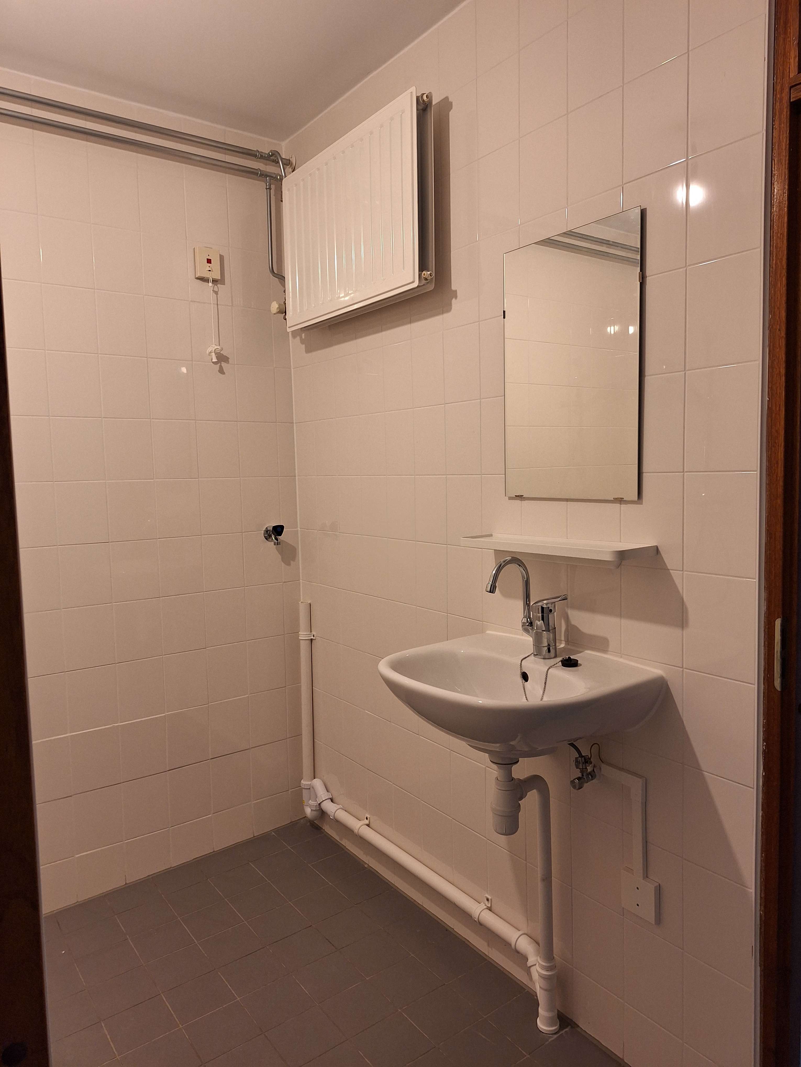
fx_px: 710
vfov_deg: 73.9
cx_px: 400
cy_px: 534
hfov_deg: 58.9
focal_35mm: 23
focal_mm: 5.54
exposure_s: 1/50
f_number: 1.8
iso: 160
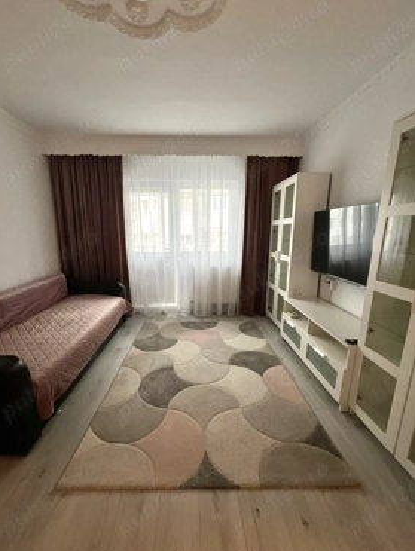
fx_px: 223
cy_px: 285
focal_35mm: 14
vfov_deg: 102.0
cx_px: 195
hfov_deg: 85.7
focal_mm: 1.57
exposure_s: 1/50
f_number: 1.8
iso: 200
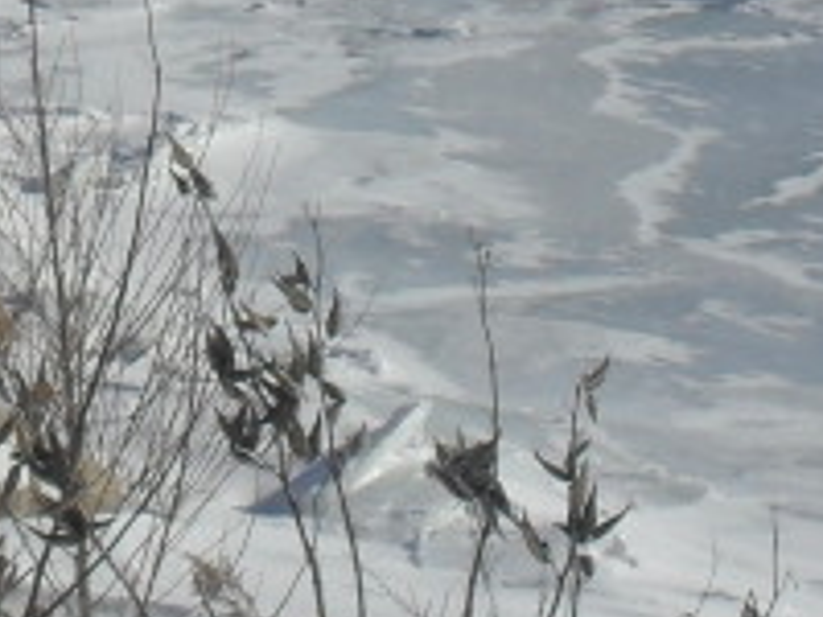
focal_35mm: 251
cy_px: -547
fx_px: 5968
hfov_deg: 7.9
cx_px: 144
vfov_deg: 5.8
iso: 100
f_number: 10
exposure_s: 1/500
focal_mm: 8.7
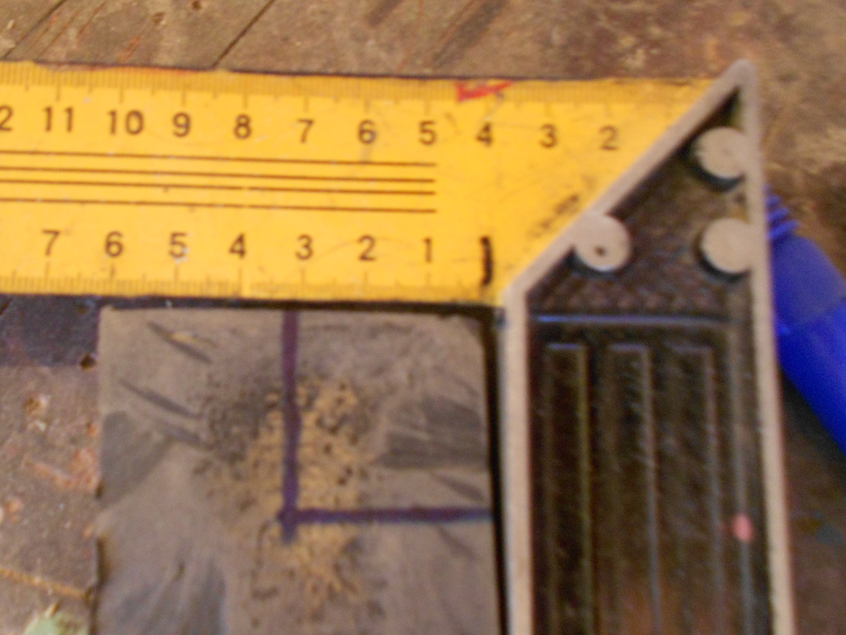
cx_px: 348
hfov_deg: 56.5
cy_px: 330
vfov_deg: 44.2
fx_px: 782
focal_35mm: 32
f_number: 3.2
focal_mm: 4.6
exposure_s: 1/2
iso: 400
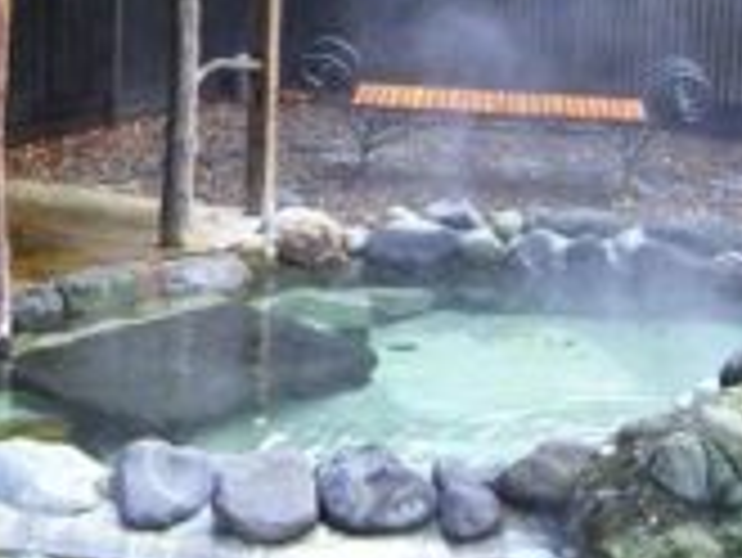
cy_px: 117
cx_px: 171
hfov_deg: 21.1
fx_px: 1973
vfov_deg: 16.0
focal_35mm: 92
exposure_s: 1/125
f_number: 2.8
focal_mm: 7.9
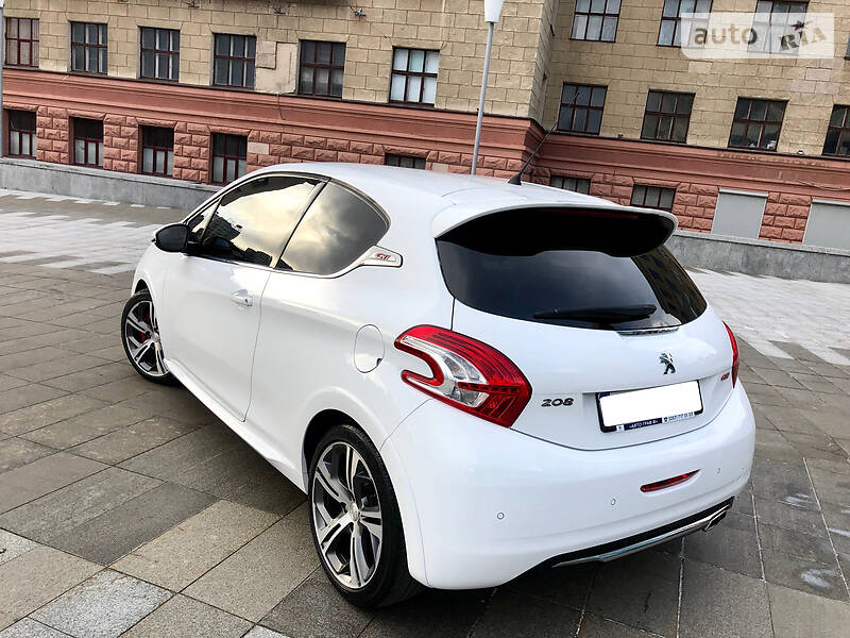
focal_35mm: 28
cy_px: 319
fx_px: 688
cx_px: 425
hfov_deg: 63.4
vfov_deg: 49.7
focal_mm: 4
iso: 20
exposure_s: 1/500
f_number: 1.8
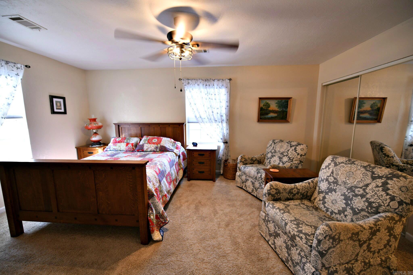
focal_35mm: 14
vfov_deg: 81.2
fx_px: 161
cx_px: 206
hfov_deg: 104.3
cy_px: 138
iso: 160
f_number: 2.8
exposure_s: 1/20
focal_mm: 14
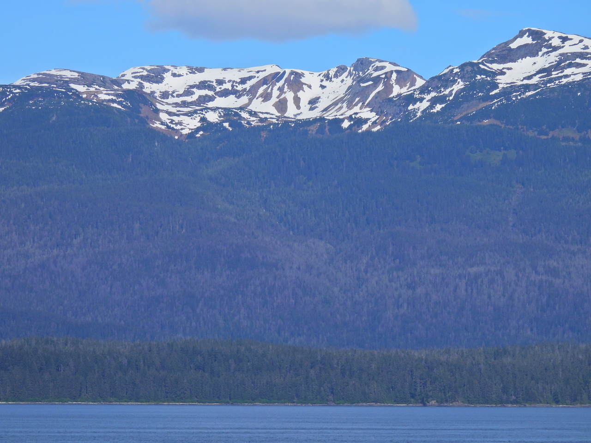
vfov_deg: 7.4
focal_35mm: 200
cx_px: 296
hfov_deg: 9.9
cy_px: 222
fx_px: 3415
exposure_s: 1/1600
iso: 100
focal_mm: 35.7
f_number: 4.5
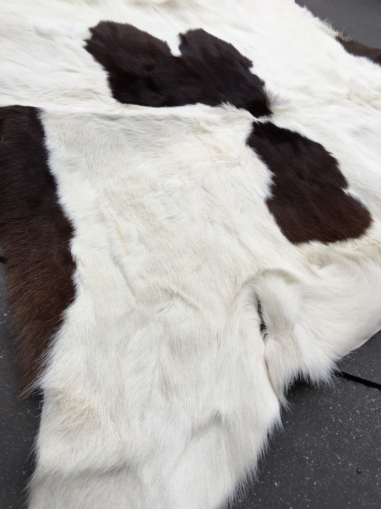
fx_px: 426
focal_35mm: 29
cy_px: 254
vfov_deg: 61.7
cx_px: 190
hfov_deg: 48.2
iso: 25
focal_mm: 4.15
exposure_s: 1/133
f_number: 2.2
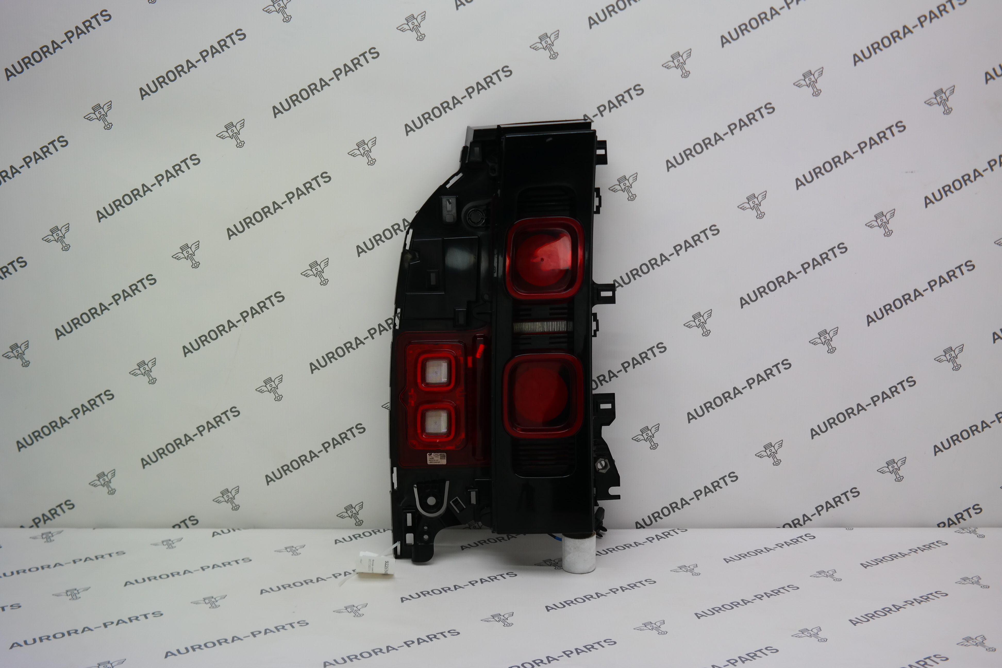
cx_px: 501
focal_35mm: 38
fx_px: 1058
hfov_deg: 50.7
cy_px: 334
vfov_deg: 35.1
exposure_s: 1/50
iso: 200
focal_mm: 25
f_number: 5.6
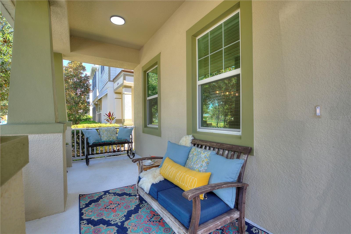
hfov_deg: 100.4
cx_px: 176
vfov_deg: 77.3
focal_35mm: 15
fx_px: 146
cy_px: 117
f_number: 4.5
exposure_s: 1/60
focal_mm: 10
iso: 100
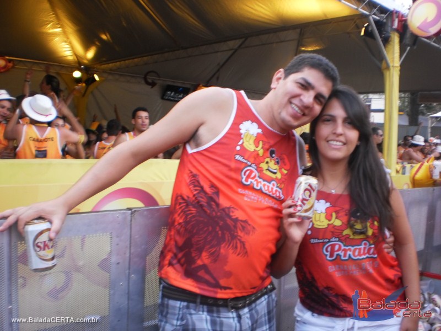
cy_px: 166
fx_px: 459
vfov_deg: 39.7
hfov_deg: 51.4
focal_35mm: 36
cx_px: 220
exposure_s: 1/40
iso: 100
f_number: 3.1
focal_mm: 6.3
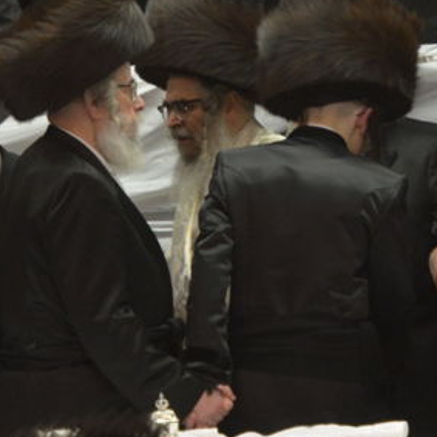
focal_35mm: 862
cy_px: 172
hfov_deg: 2.0
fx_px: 12312
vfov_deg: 2.0
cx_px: 442
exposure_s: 1/125
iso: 2200
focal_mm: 280
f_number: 5.6
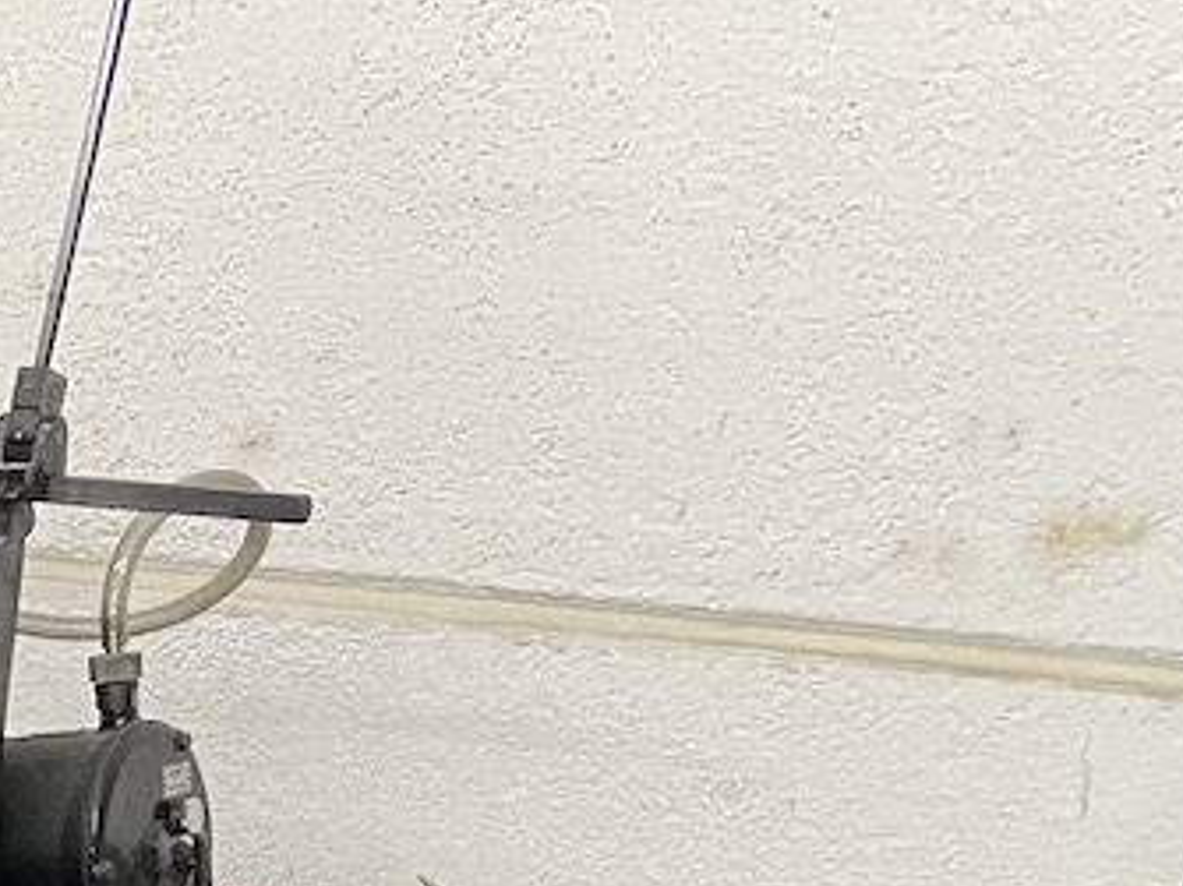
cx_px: -752
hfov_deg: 17.9
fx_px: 3211
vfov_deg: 14.0
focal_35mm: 94
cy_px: 1569
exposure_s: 1/50
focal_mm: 4.2
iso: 320
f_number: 1.6
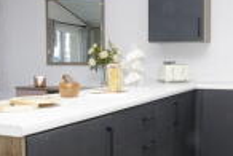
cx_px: 160
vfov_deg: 26.1
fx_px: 337
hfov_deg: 37.6
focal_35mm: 52
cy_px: 92
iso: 3200
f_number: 18
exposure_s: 1/60
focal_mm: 16
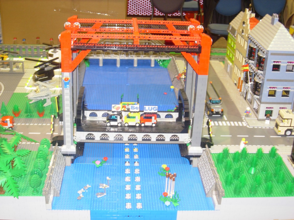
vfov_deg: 28.6
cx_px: 147
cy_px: 110
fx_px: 433
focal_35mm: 51
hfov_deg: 37.5
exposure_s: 1/8
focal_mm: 10.6
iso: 102
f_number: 3.2
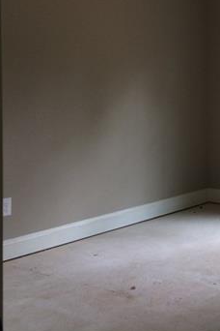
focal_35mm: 70
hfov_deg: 18.4
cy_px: 74
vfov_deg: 28.3
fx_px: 642
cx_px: 267
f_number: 2.2
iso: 50
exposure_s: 1/30
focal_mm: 4.12
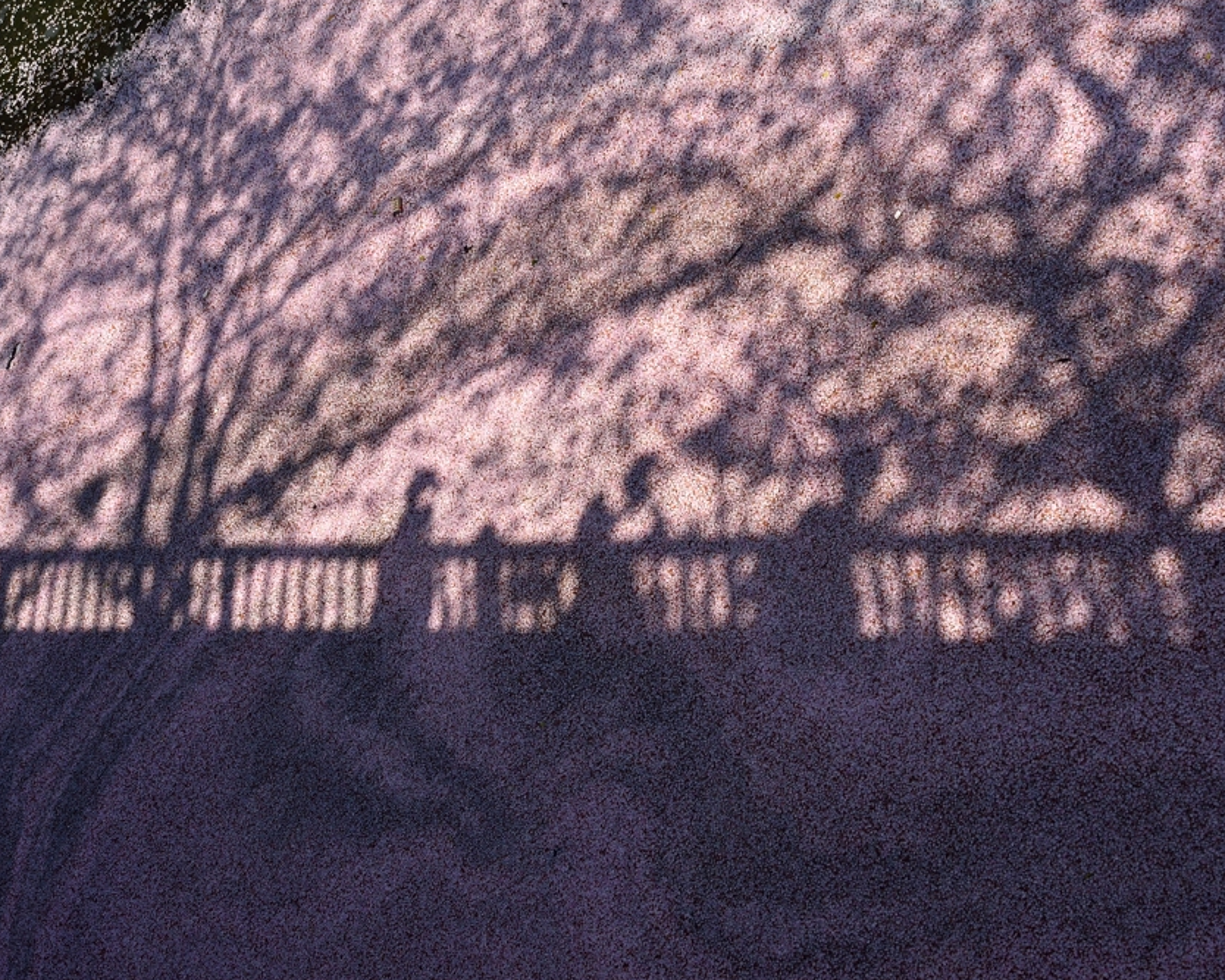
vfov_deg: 22.2
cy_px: 486
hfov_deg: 27.5
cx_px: 731
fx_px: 2501
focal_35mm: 69
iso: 200
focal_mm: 40
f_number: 7.1
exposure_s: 1/1000
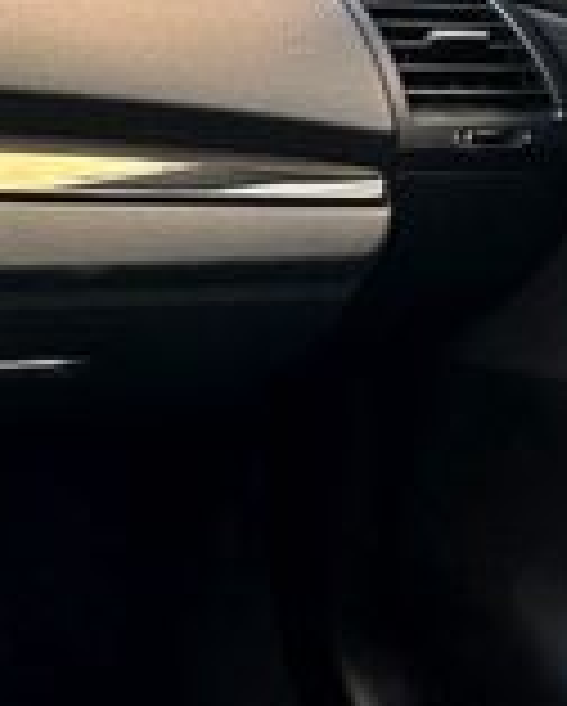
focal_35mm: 119
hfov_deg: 11.4
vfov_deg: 15.7
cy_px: -72
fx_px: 2491
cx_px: -666
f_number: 1.78
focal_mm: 6.86
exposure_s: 1/121
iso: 200
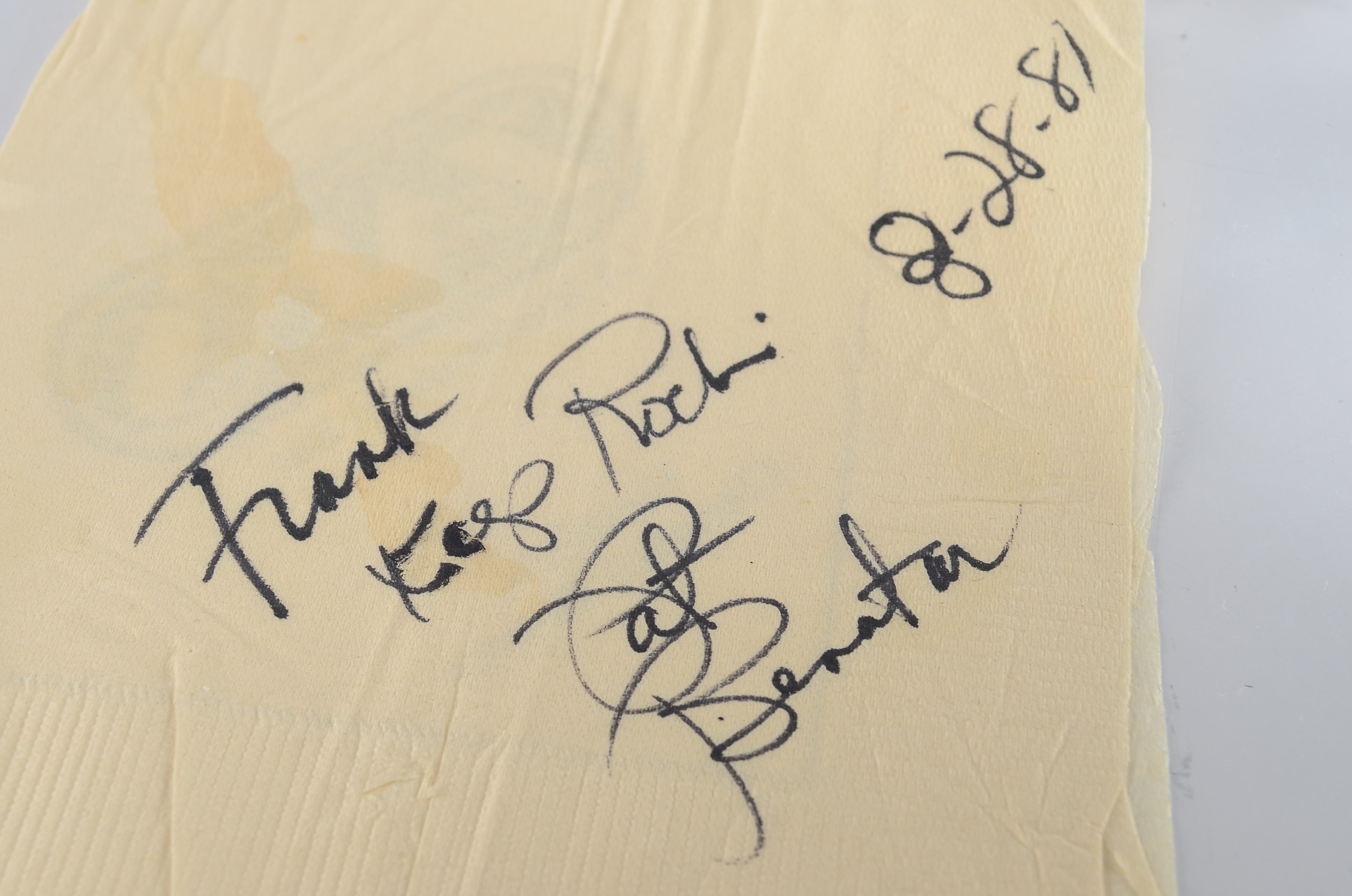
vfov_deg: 25.6
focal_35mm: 52
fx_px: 1968
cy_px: 448
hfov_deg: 37.9
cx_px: 676
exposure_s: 1/80
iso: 100
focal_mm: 35
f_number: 10
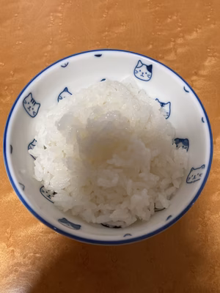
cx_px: 110
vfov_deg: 63.4
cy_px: 146
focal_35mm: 28
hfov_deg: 49.7
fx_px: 237
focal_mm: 3.99
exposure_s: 1/50
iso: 125
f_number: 1.8
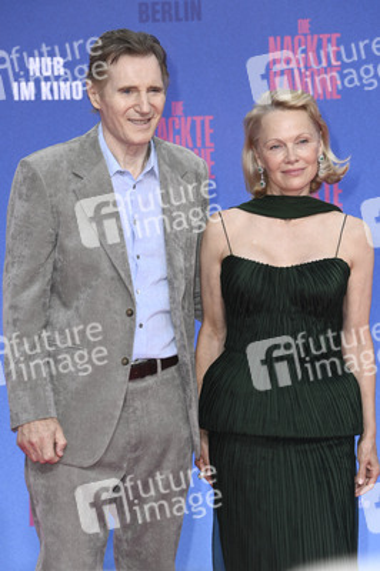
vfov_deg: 16.4
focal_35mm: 125
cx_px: 190
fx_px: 1982
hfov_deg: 10.9
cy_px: 286
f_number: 6.3
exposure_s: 1/250
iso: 250
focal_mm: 125
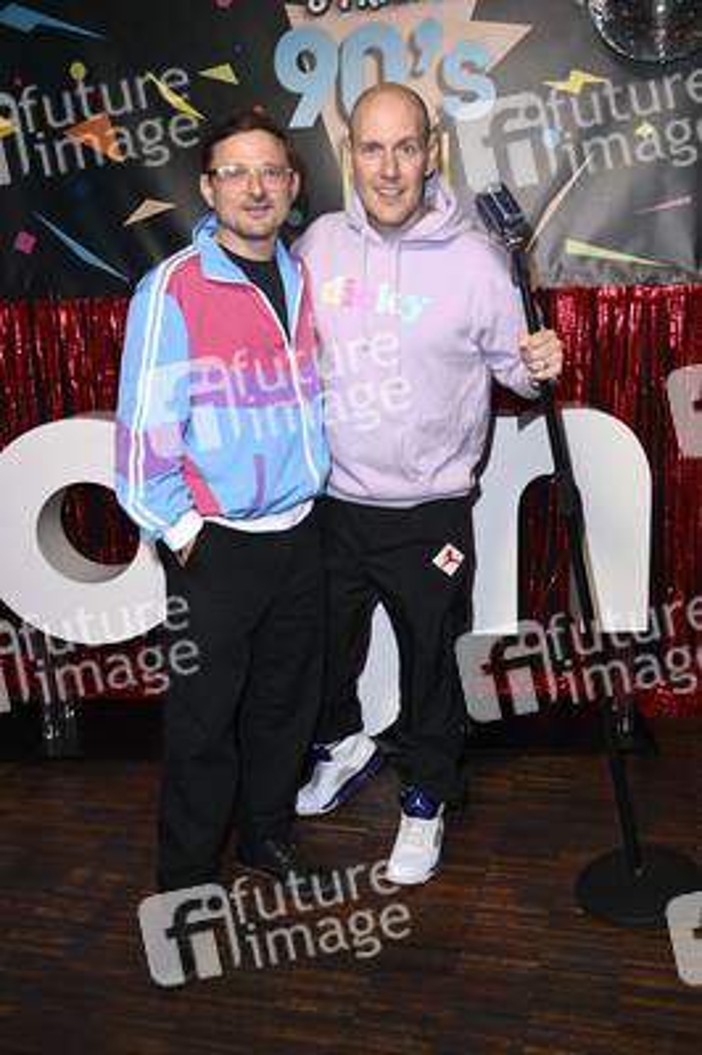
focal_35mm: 36
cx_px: 351
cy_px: 528
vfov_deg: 53.2
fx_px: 1055
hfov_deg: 36.8
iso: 2000
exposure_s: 1/250
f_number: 5.6
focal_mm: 36
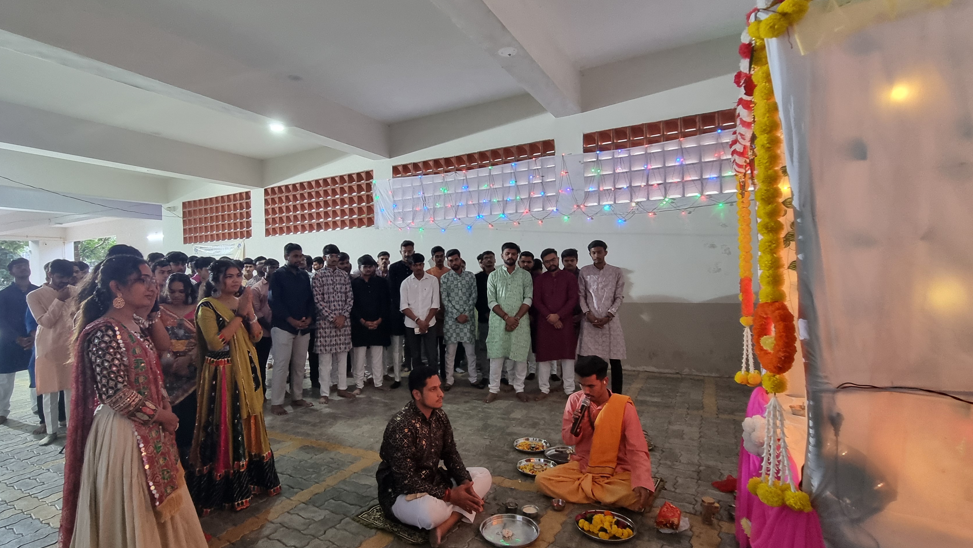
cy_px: 271
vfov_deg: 63.9
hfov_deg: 95.5
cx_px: 432
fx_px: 439
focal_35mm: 17
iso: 400
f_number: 2.2
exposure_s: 1/33
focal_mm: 2.2
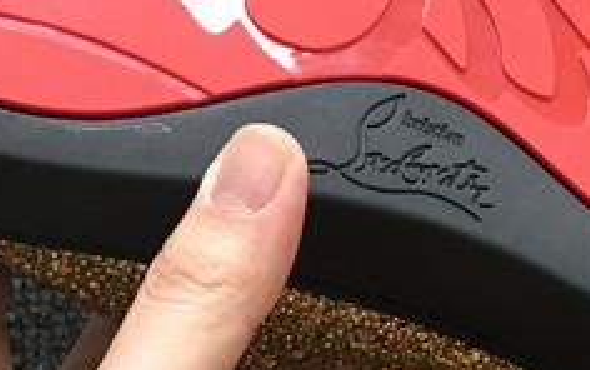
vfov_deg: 14.3
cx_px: 378
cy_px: 51
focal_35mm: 91
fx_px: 1465
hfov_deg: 22.7
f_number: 2.2
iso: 200
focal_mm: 4.15
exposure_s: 1/20
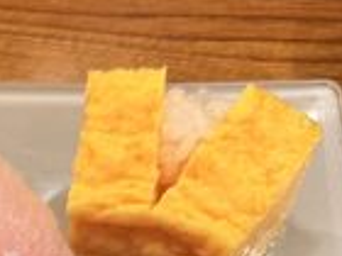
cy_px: 544
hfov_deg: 16.8
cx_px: -213
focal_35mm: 103
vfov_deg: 12.3
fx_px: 1018
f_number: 1.78
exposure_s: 1/60
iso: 250
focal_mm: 6.76
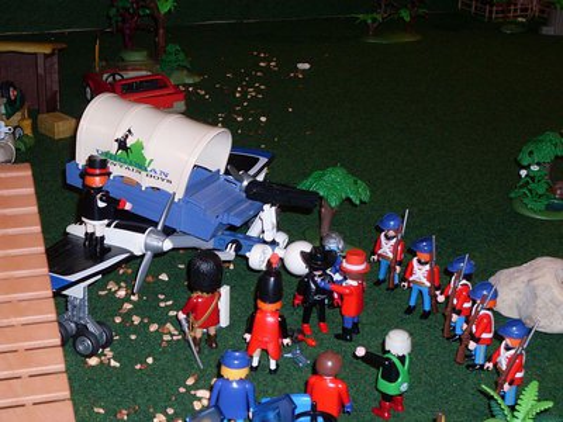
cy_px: 211
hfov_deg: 27.4
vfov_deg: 20.7
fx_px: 1155
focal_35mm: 71
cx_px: 282
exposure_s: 1/45
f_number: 3.7
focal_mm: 11.7
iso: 100
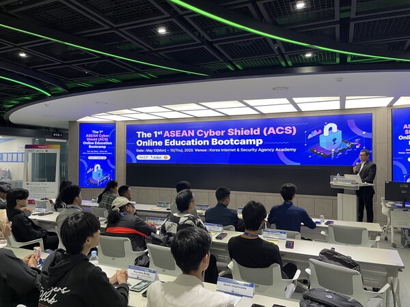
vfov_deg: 53.1
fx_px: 308
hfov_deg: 67.3
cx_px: 205
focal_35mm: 26
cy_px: 154
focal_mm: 4.2
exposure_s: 1/60
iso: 100
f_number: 1.6
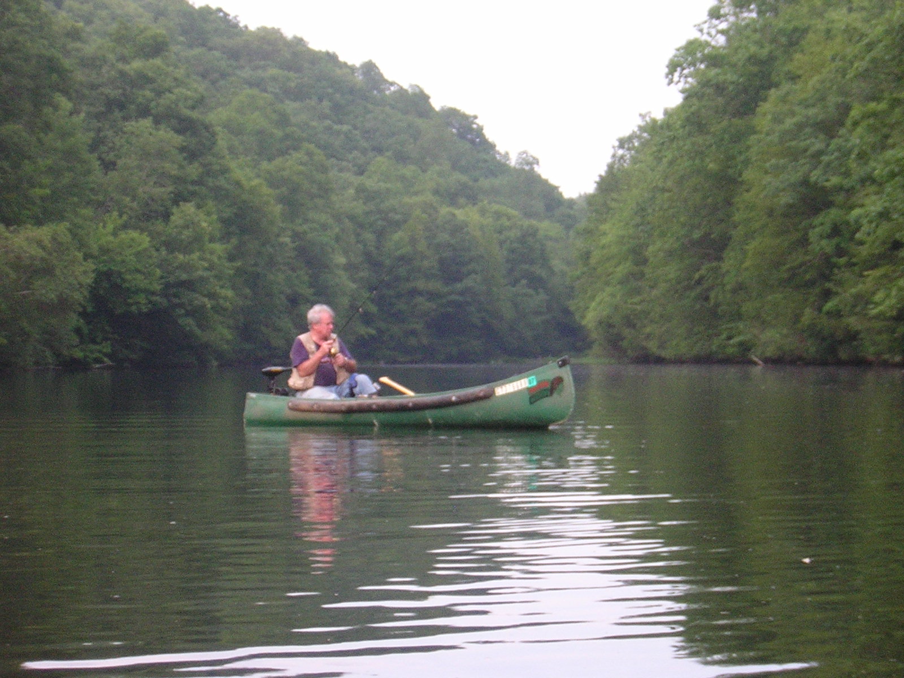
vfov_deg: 13.7
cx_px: 452
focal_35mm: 108
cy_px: 339
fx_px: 2820
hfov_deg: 18.2
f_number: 4.7
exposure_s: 1/60.1
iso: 400
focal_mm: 14.1
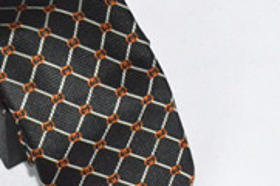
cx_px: 39
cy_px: 29
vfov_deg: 7.3
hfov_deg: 11.0
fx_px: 1447
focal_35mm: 186
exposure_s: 1/250
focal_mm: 45
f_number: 29
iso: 6400
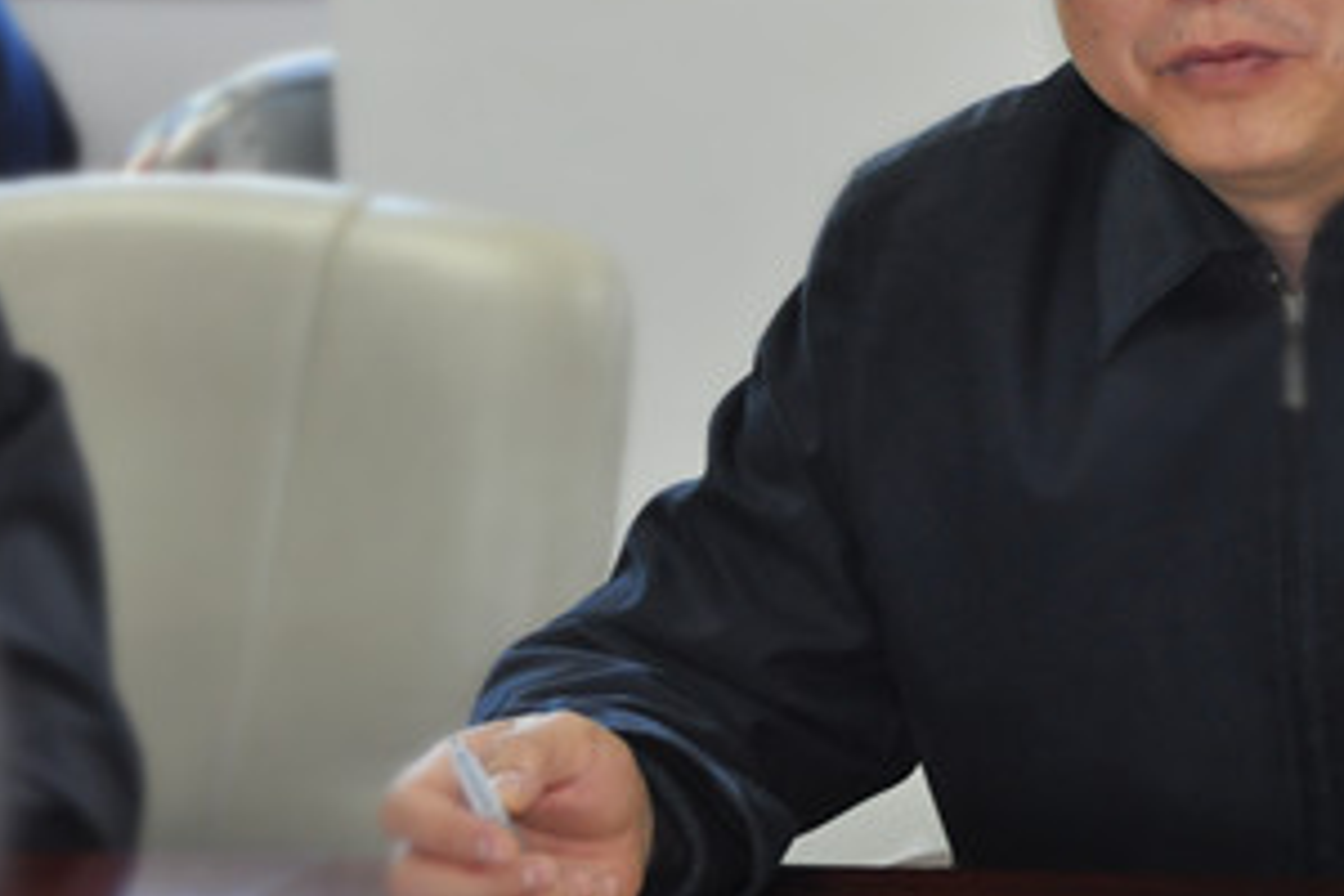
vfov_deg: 9.9
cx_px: 1326
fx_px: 5152
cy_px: 253
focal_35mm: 138
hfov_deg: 14.6
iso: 800
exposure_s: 1/80
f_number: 4.5
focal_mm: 46
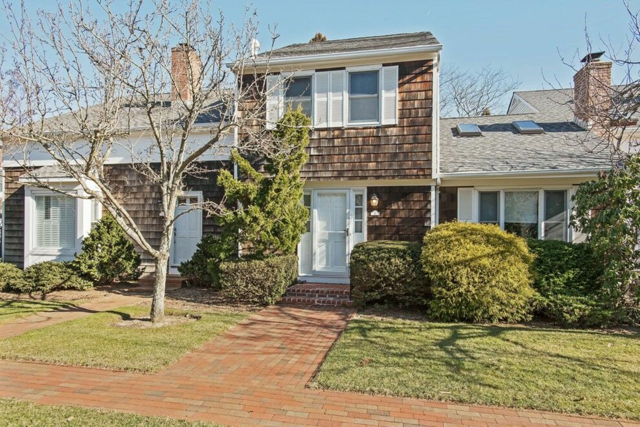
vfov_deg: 57.3
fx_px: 391
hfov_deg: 78.6
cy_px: 214
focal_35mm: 22
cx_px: 320
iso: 200
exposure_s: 1/125
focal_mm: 22
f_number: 11
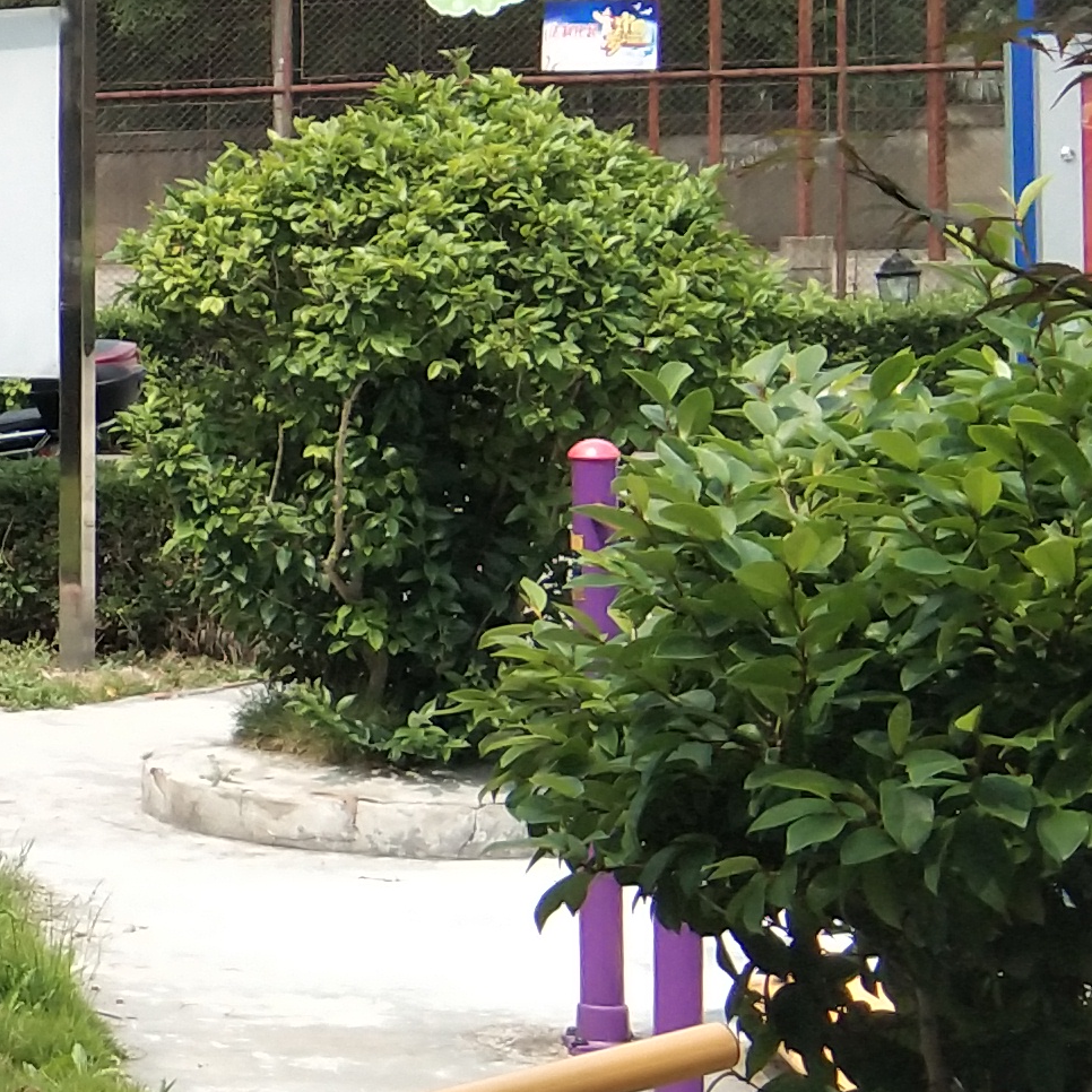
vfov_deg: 14.8
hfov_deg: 12.8
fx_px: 4211
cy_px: 434
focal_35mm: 118
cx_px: -1144
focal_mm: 3.69
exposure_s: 1/521
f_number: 2.2
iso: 50
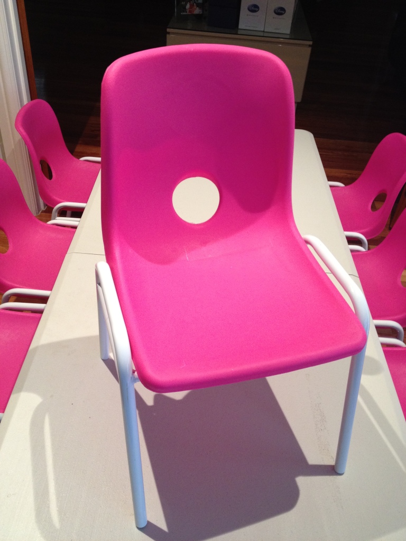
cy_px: 270
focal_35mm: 35
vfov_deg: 52.6
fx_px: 547
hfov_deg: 40.7
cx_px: 203
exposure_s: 1/20
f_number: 2.4
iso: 160
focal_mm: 4.28
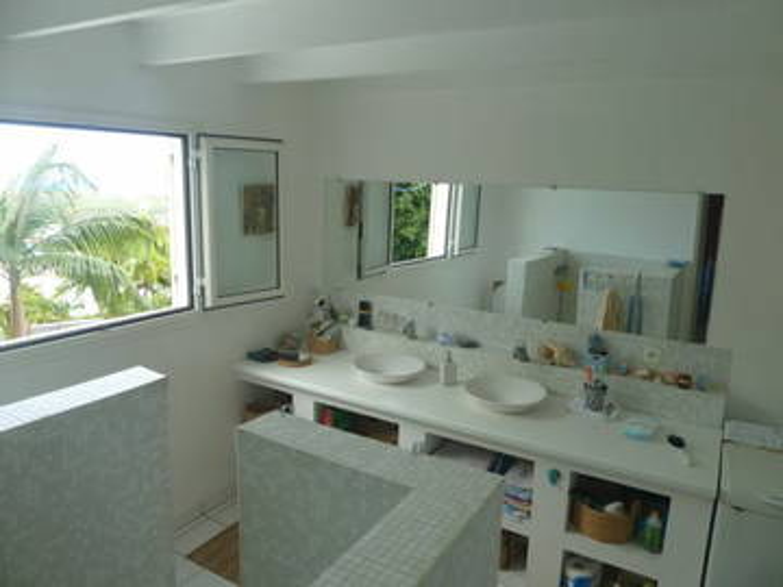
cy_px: 294
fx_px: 565
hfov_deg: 69.4
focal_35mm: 25
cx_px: 392
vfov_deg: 54.9
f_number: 3.3
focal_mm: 4.1
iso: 80
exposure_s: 1/80
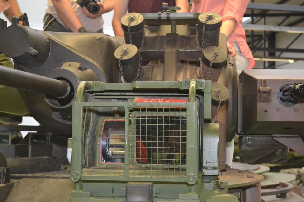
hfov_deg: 33.4
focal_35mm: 60
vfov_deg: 22.6
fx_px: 507
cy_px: 101
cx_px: 152
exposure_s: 1/60
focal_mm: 40
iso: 3200
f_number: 5.3
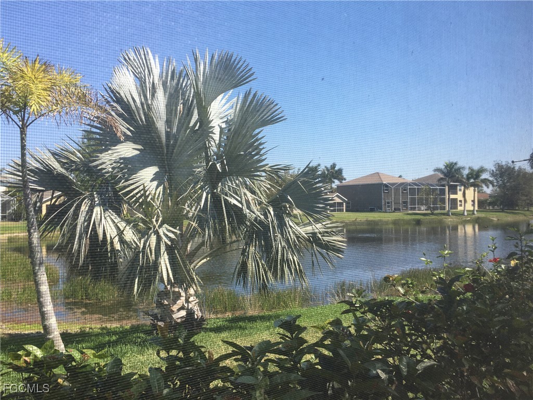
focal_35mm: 29
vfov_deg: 48.2
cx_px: 266
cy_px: 200
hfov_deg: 61.7
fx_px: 447
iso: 25
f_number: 2.2
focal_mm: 4.15
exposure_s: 1/732
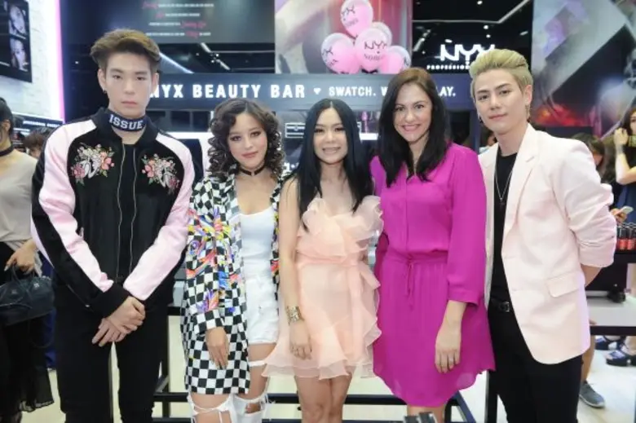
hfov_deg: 58.7
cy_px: 212
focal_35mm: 32
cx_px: 318
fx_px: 565
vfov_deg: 41.1
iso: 2000
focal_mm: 32
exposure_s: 1/80
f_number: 4.5
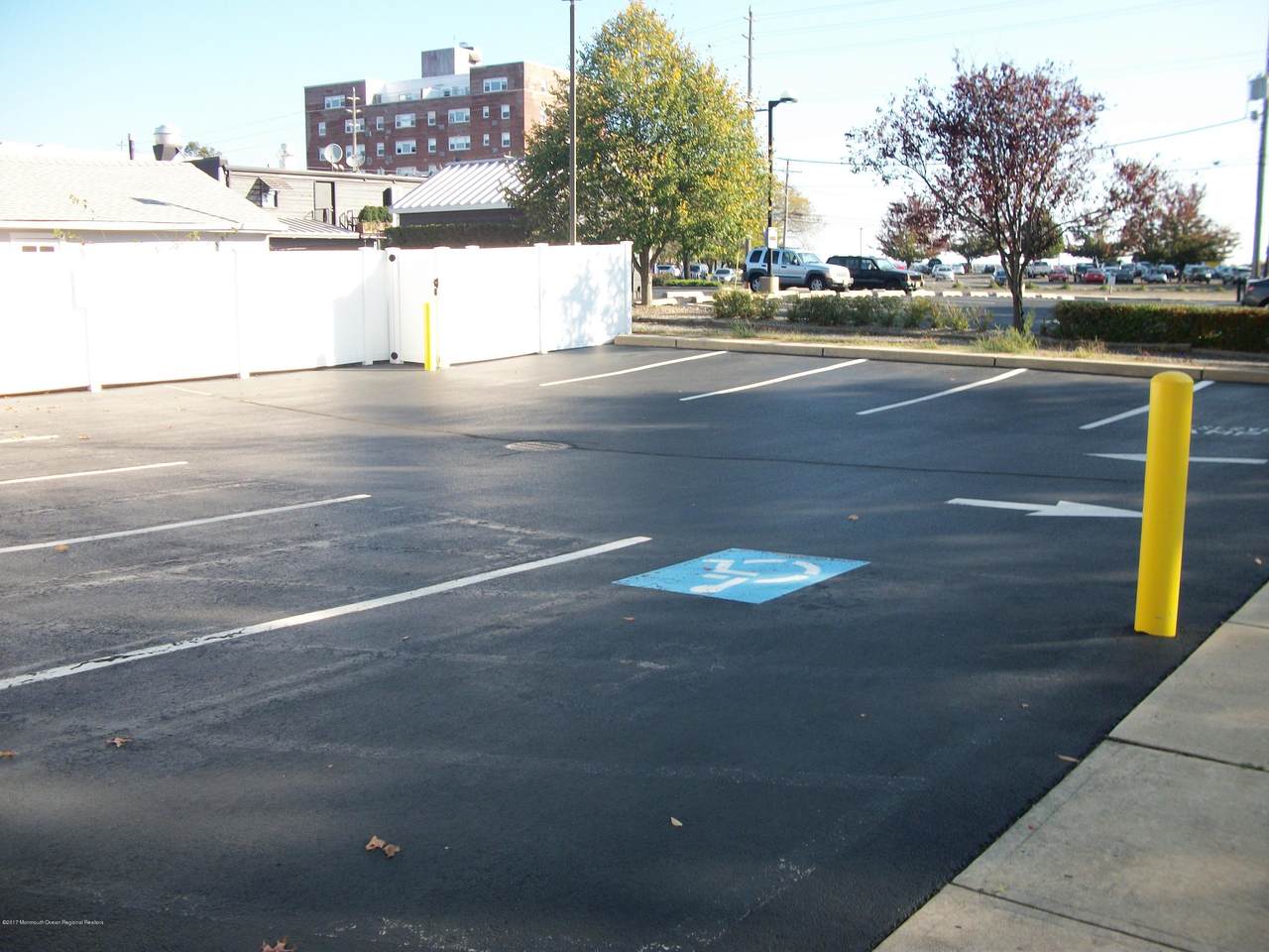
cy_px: 476
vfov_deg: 44.2
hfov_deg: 56.8
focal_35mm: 32
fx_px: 1173
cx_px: 634
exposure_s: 1/50
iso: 80
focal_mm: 5.7
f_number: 8.8
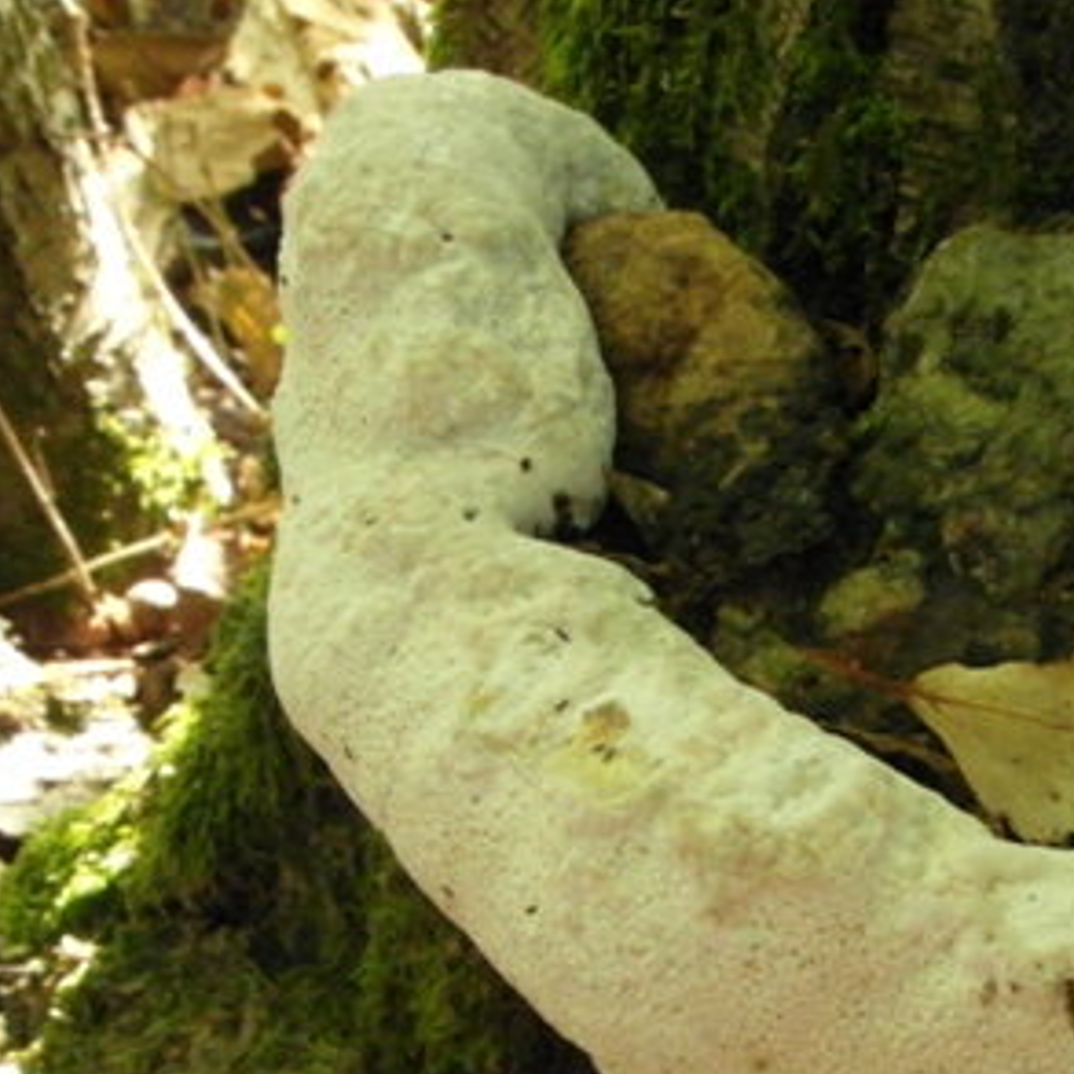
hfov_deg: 27.7
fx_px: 2036
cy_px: 1037
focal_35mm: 58
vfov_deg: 28.0
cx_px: 1100
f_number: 5
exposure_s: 1/60
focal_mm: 5.2
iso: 800
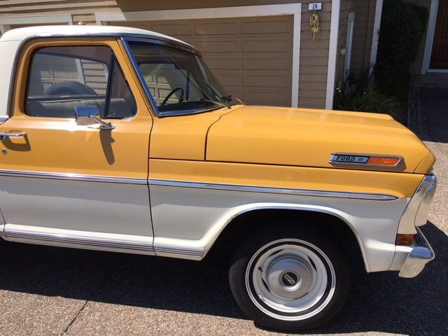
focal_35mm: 29
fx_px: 375
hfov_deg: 61.7
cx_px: 224
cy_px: 168
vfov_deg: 48.2
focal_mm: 4.15
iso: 25
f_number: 2.2
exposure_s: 1/1748
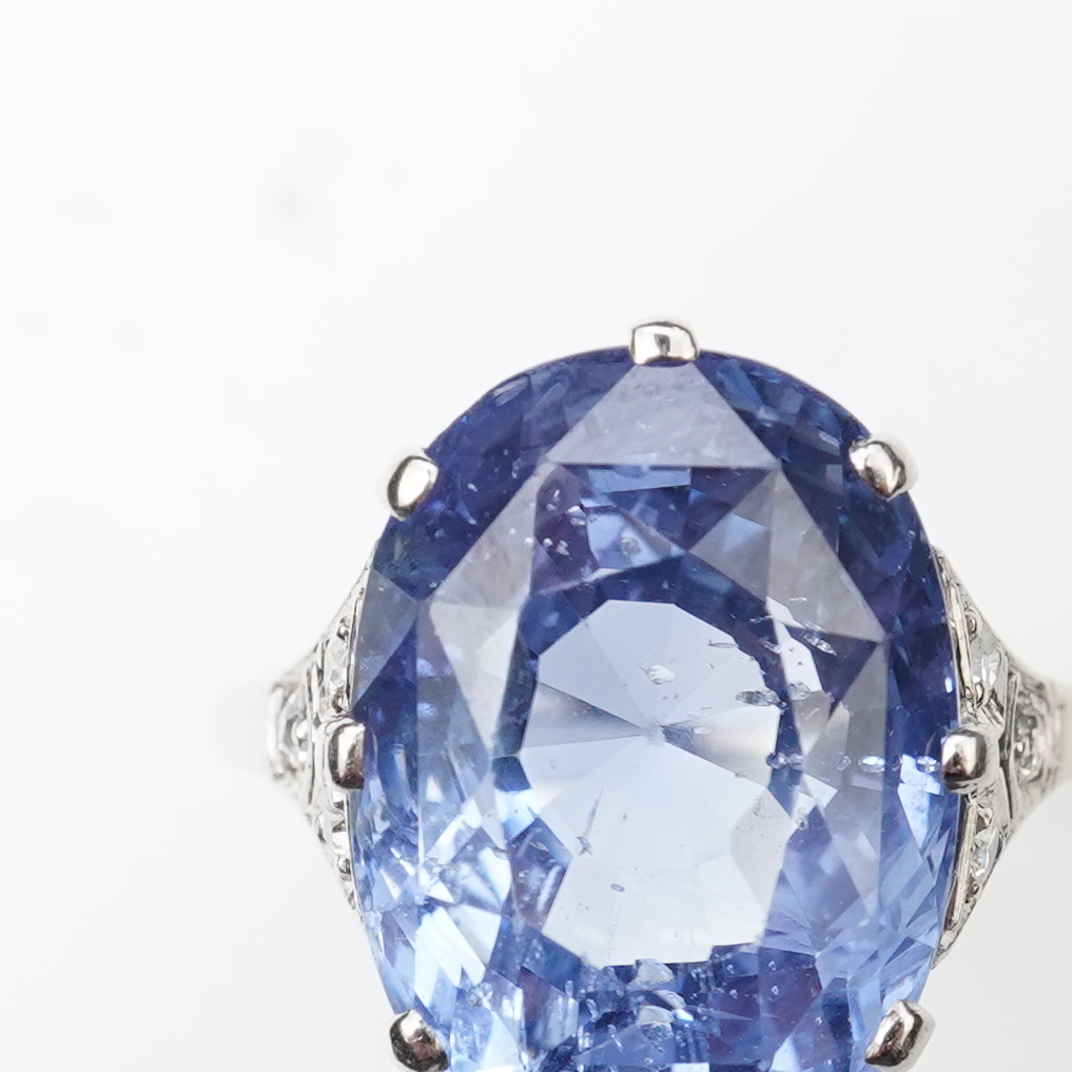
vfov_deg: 11.8
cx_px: 658
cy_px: 715
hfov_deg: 11.8
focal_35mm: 148
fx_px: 5185
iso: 800
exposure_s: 1/125
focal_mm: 30
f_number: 16
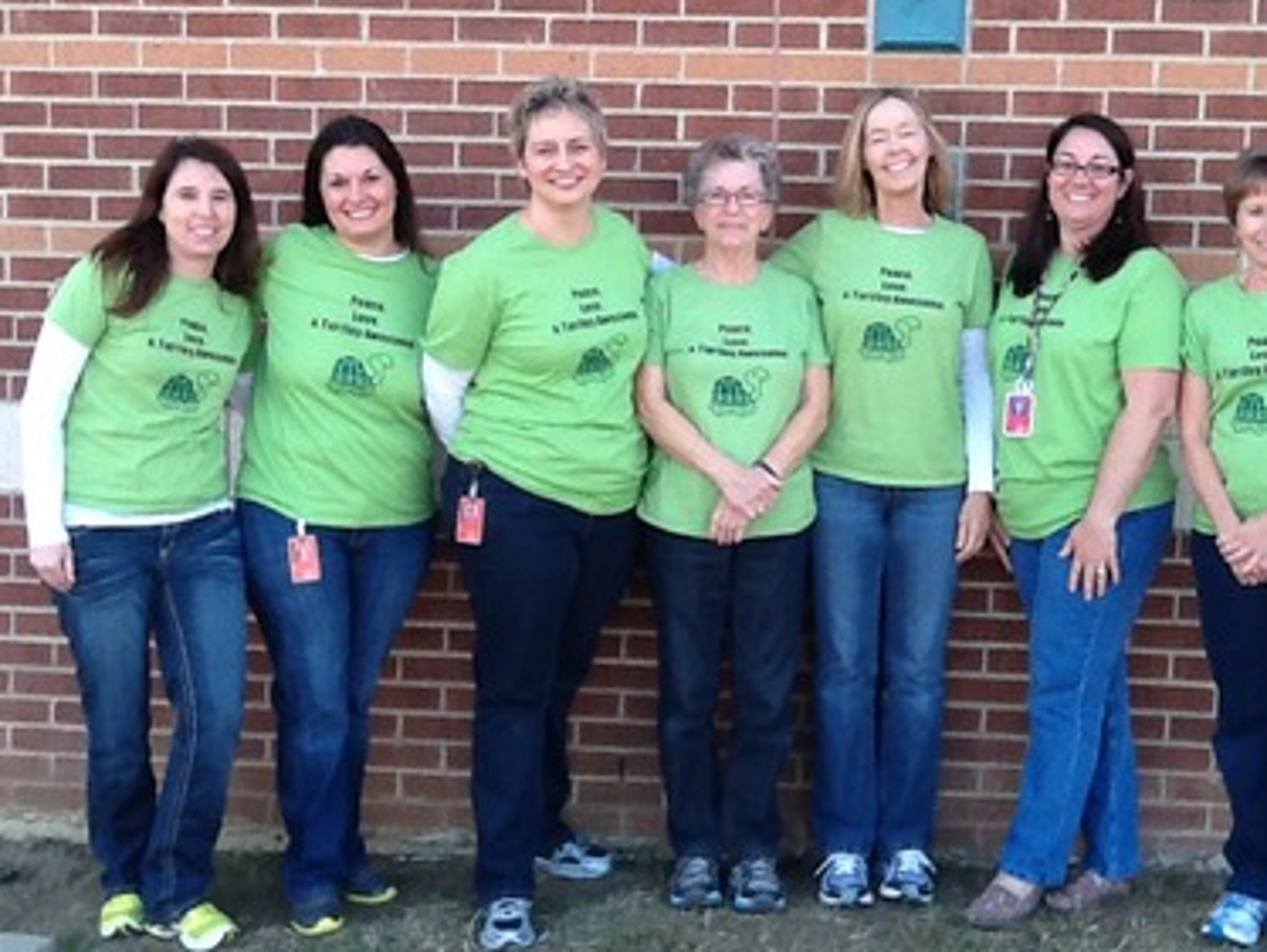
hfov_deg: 36.1
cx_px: 718
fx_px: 1941
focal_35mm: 53
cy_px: 468
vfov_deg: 27.6
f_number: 2.4
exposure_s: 1/120
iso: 50
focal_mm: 2.03
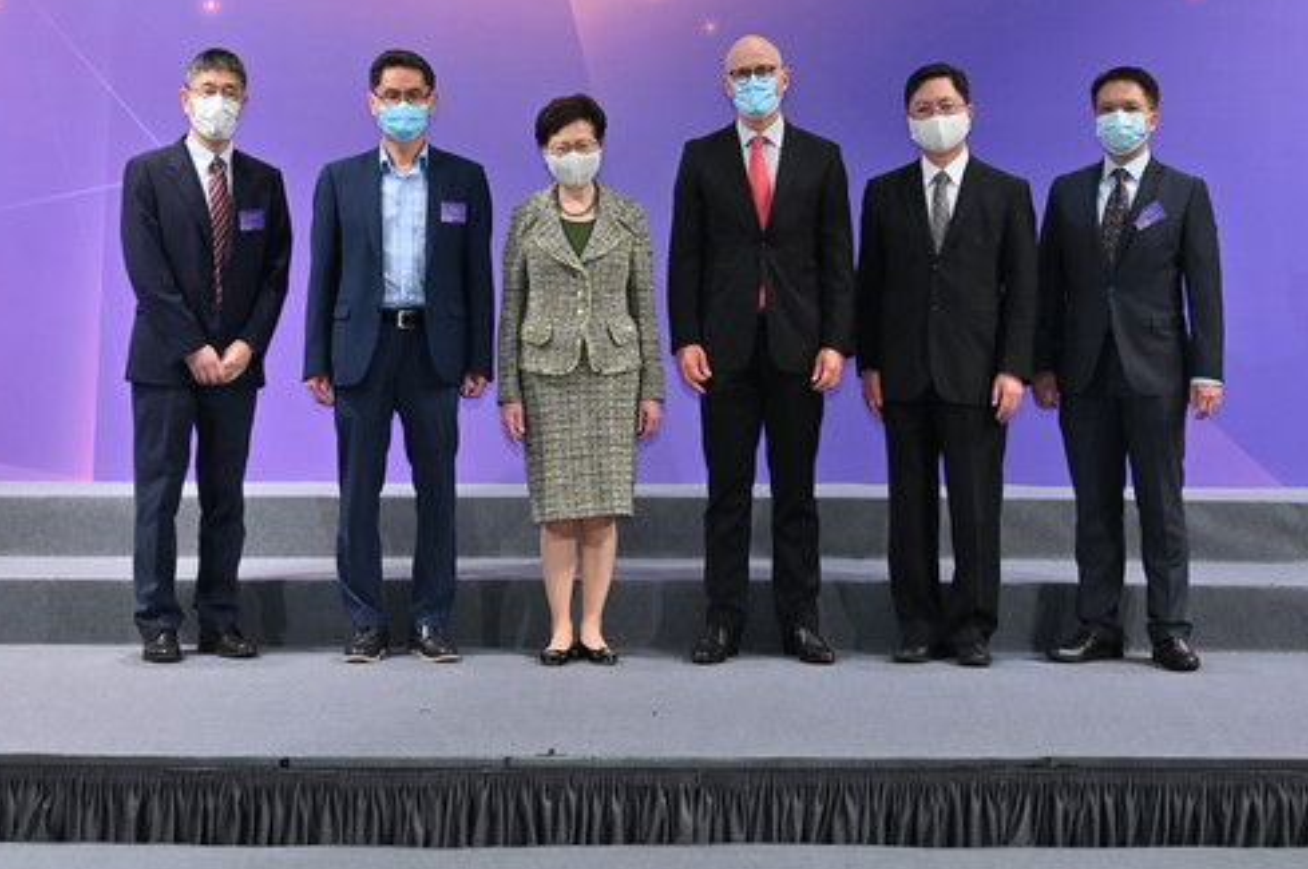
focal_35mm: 62
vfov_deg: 21.6
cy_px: 163
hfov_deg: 32.3
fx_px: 2250
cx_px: 535
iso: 800
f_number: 5.6
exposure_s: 1/160
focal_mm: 36
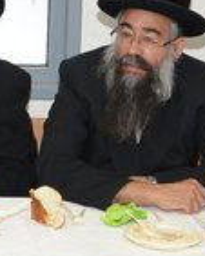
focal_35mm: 192
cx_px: -263
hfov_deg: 7.6
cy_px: -36
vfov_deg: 9.9
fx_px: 1455
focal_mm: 24
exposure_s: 1/160
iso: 640
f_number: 5.6
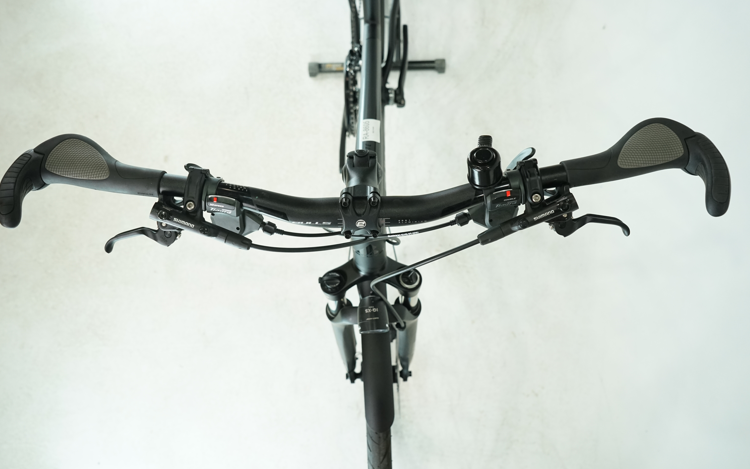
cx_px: 371
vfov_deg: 43.1
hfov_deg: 64.6
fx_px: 593
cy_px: 217
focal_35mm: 29
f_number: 5.6
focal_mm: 28
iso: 1600
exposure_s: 1/200
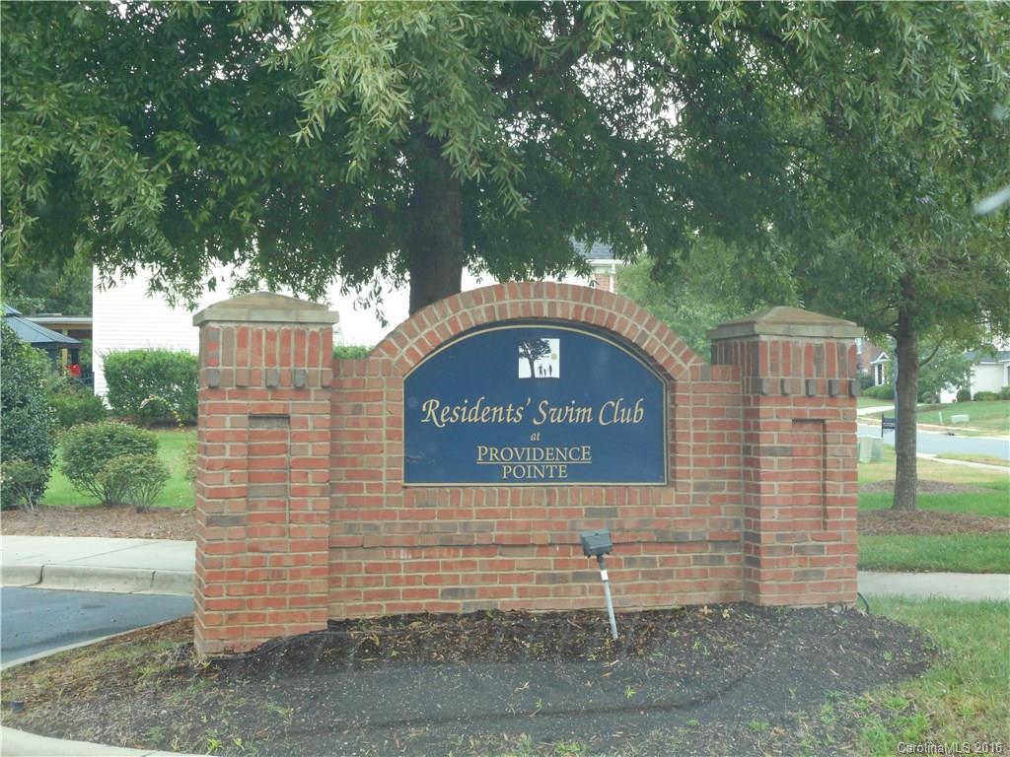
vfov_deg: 28.6
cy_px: 378
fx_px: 1488
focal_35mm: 51
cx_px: 505
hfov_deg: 37.5
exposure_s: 1/60
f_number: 4.9
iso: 200
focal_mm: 9.1
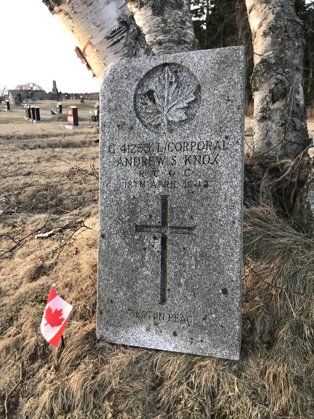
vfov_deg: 63.4
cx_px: 157
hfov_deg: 49.7
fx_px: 339
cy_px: 210
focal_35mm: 28
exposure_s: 1/95
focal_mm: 3.99
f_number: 1.8
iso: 32
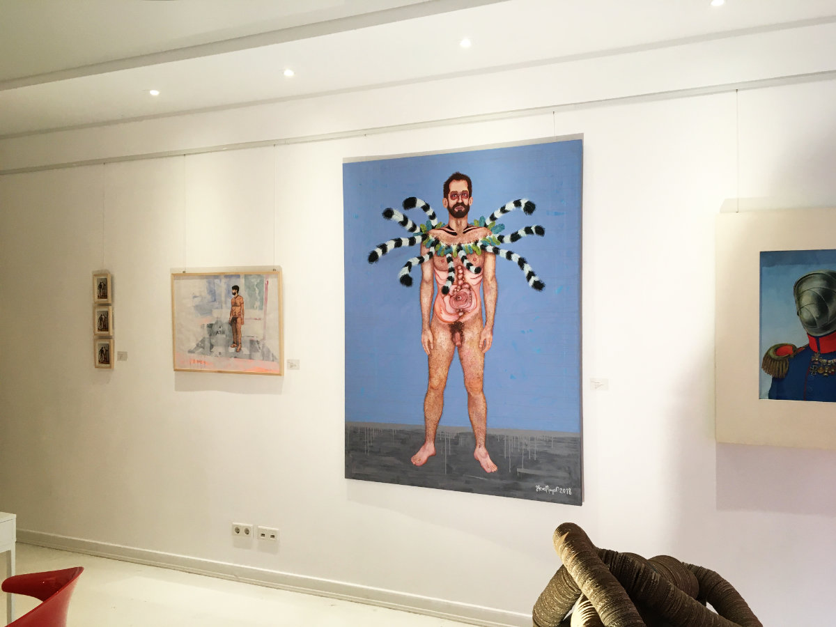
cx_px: 418
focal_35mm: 29
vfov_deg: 48.2
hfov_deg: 61.7
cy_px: 314
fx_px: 700
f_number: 2.2
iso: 32
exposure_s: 1/33
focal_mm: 4.2
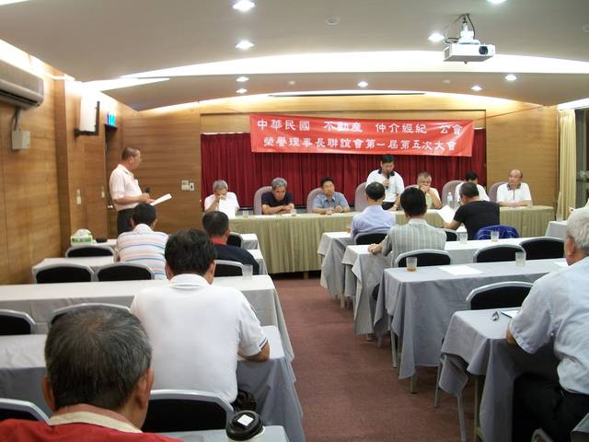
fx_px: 596
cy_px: 221
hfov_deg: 52.6
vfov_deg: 40.7
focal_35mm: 35
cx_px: 294
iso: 160
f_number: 3.1
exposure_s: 1/10
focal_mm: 6.3
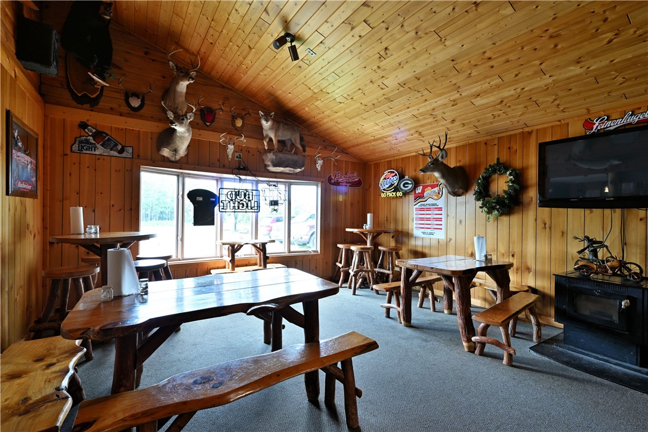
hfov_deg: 96.7
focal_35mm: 16
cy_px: 216
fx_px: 288
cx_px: 324
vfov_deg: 73.7
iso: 250
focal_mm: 16
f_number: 5.6
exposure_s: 1/30
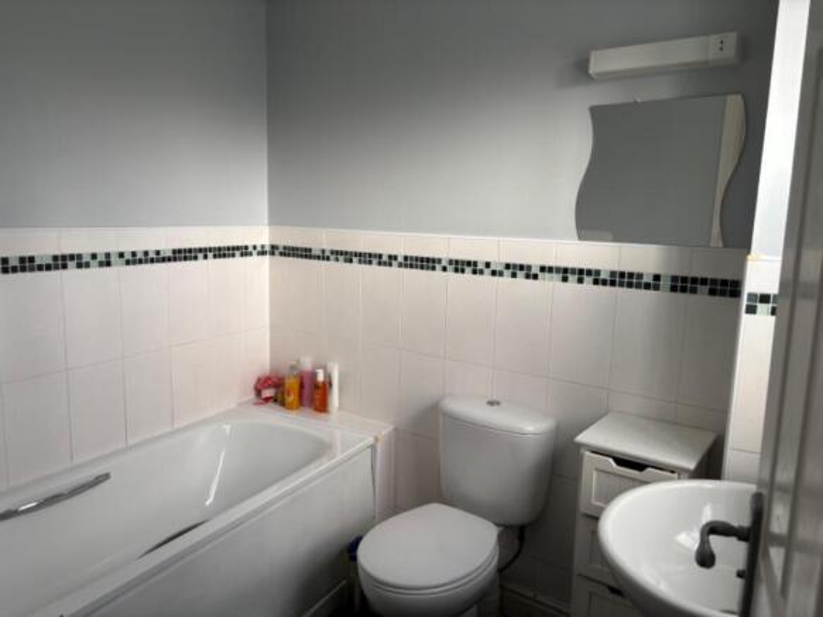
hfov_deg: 67.3
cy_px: 308
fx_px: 618
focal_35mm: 26
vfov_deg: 53.0
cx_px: 412
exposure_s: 1/121
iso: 80
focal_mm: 5.96
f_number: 1.6
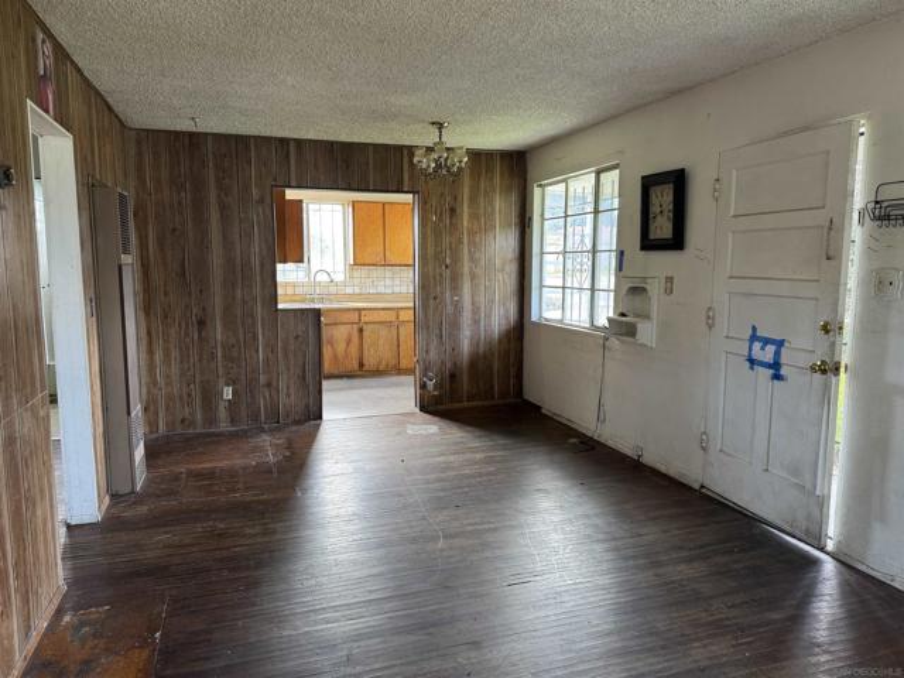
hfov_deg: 71.6
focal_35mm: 24
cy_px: 339
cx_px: 452
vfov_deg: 56.8
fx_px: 627
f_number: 1.78
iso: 200
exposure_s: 1/72
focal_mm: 6.76
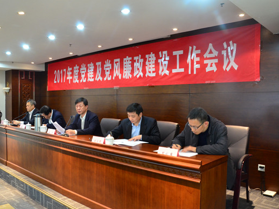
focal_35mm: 30
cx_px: 120
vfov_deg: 46.8
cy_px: 106
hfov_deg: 59.7
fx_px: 242
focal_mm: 18
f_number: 8
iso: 1250
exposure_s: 1/6
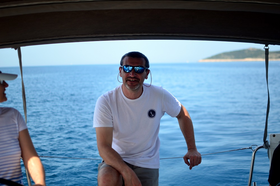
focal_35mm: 52
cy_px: 93
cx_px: 140
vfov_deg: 25.6
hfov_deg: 37.9
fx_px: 407
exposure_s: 1/8000
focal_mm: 35
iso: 280
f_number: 1.8
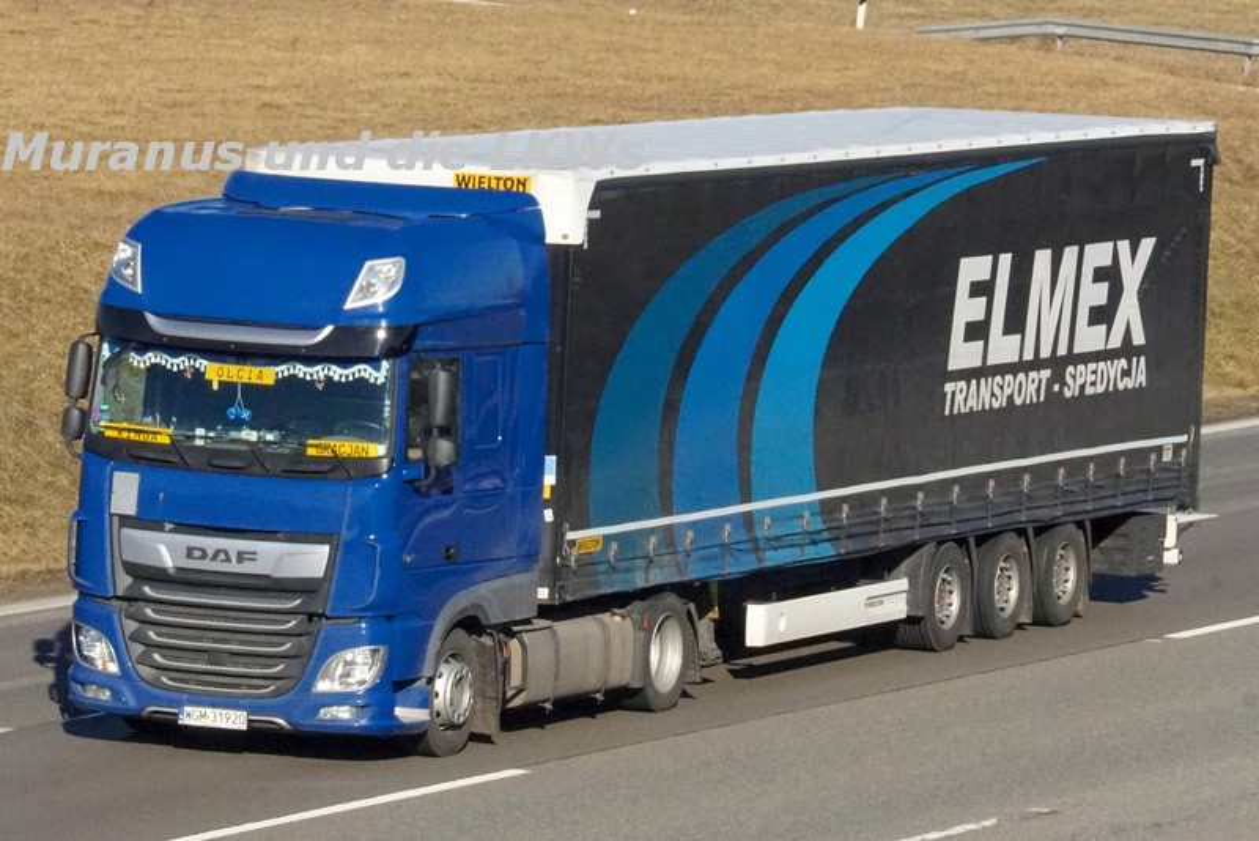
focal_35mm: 195
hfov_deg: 10.5
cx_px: 630
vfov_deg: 7.0
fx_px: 6822
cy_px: 420
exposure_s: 1/1250
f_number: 18
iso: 2500
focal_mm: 130
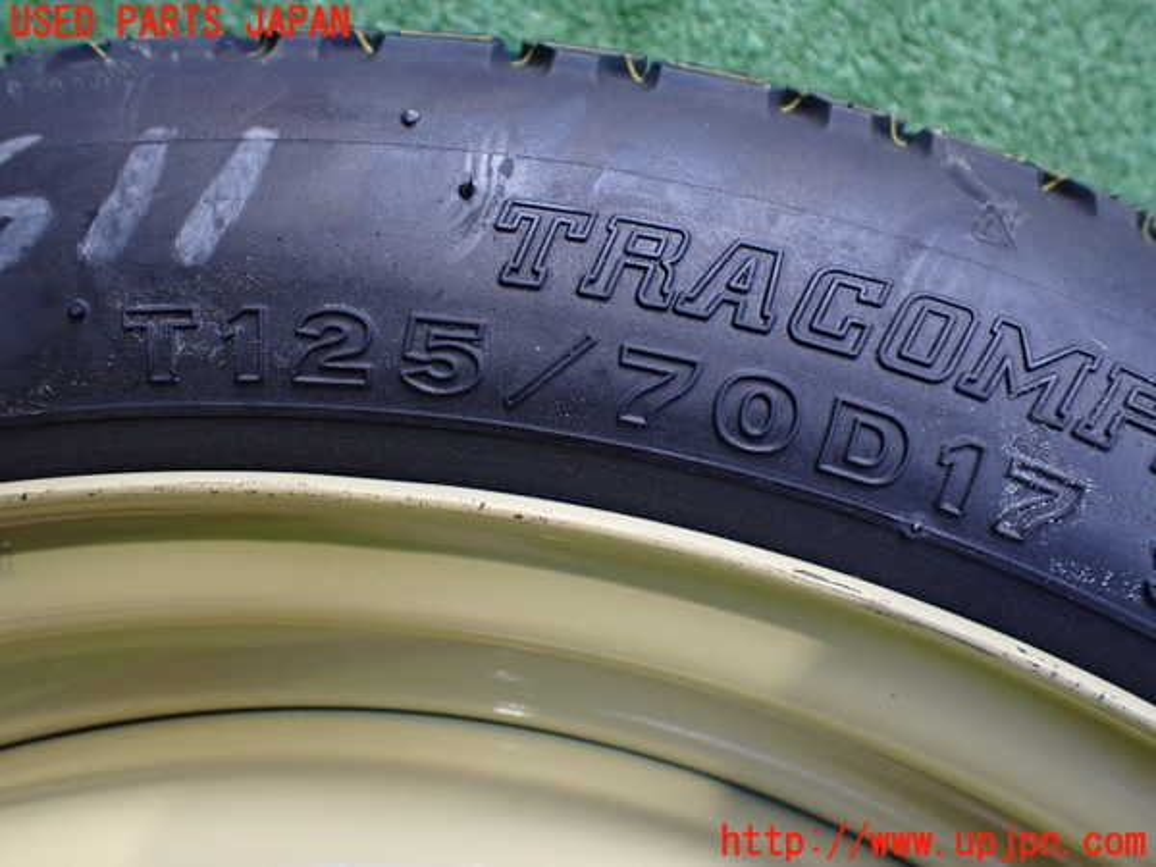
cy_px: 434
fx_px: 1002
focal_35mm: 30
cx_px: 578
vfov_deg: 46.8
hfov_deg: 60.0
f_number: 2.3
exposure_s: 1/125
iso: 500
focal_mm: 5.4
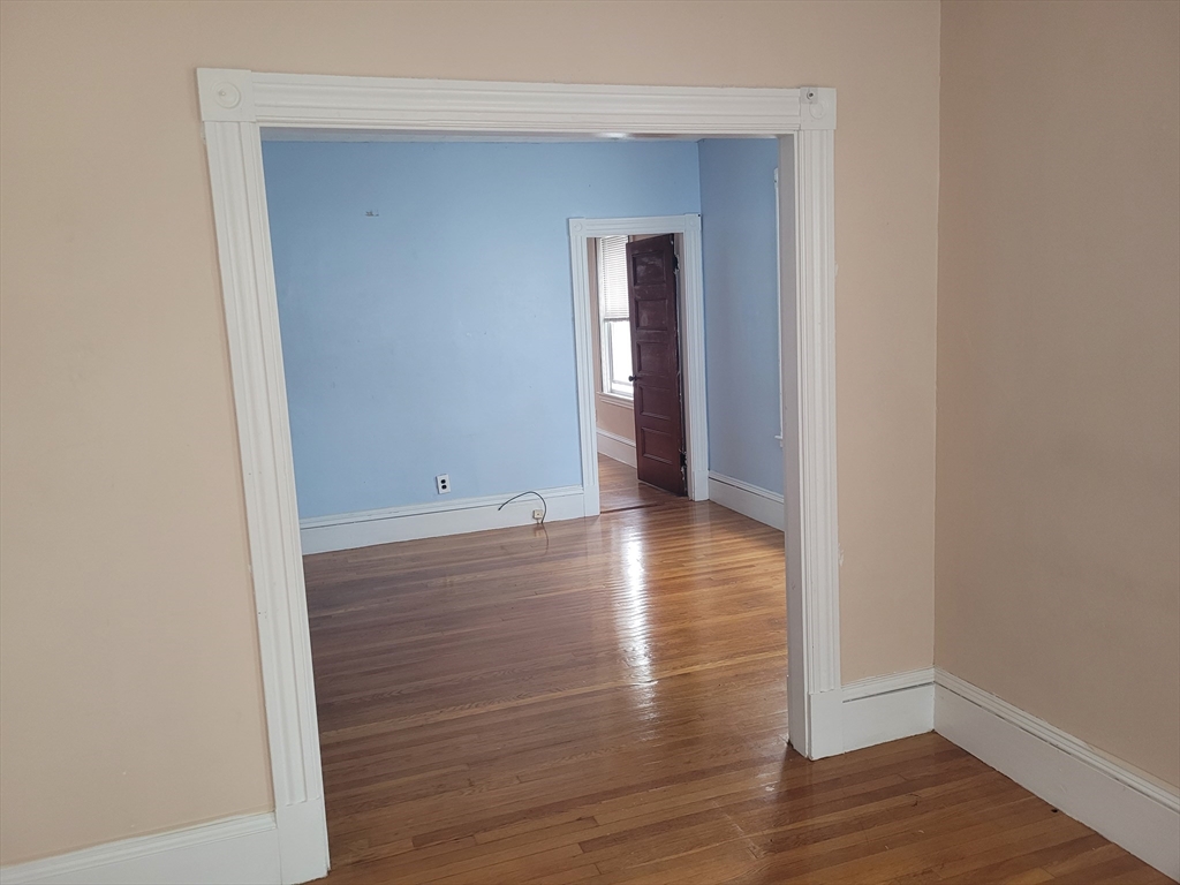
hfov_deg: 67.3
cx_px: 590
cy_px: 442
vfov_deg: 53.1
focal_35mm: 26
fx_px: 886
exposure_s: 1/40
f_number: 1.8
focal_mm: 5.4
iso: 250
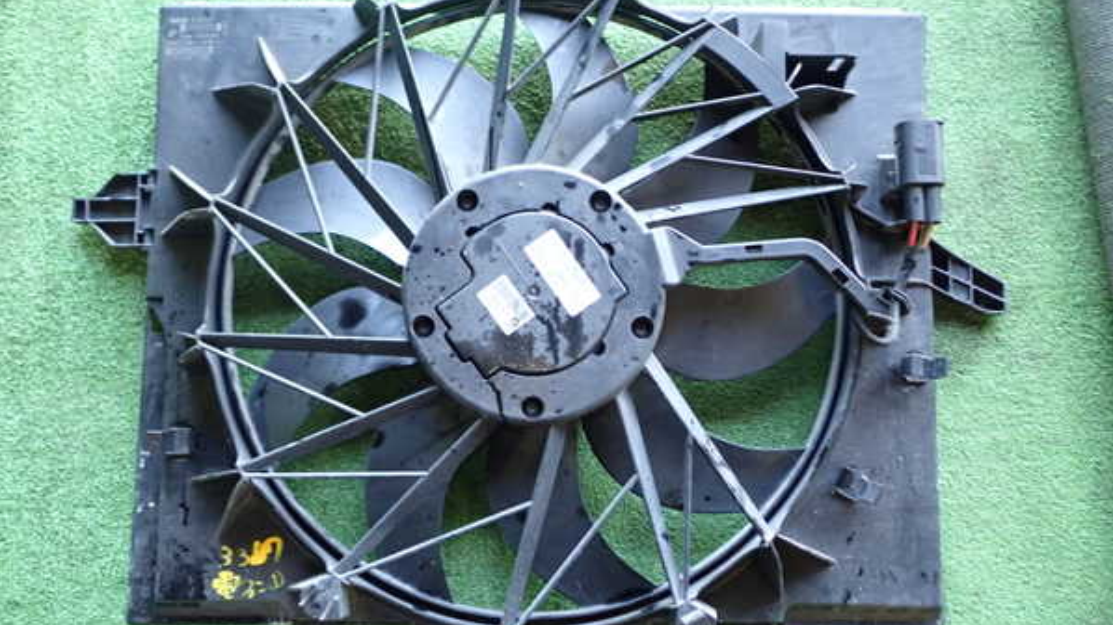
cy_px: 307
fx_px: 1033
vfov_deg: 33.7
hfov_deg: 56.6
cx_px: 556
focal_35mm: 35
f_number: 2.4
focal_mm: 5.79
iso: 250
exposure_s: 1/30
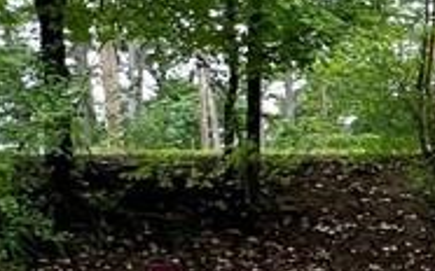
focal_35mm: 76
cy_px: 250
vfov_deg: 16.9
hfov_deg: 18.1
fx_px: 900
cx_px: 875
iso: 32
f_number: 1.8
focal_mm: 1.57
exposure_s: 1/296
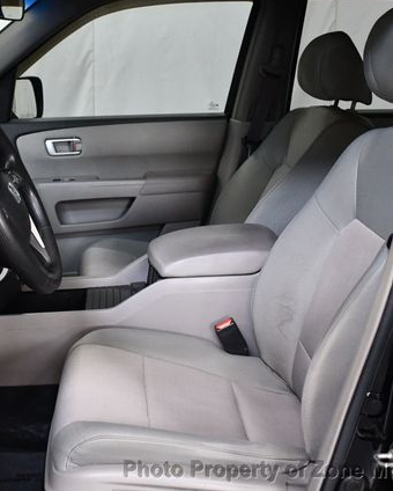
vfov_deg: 36.6
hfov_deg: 29.4
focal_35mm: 51
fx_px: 740
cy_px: 244
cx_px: 110
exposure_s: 1/125
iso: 1400
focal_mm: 18
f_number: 3.5
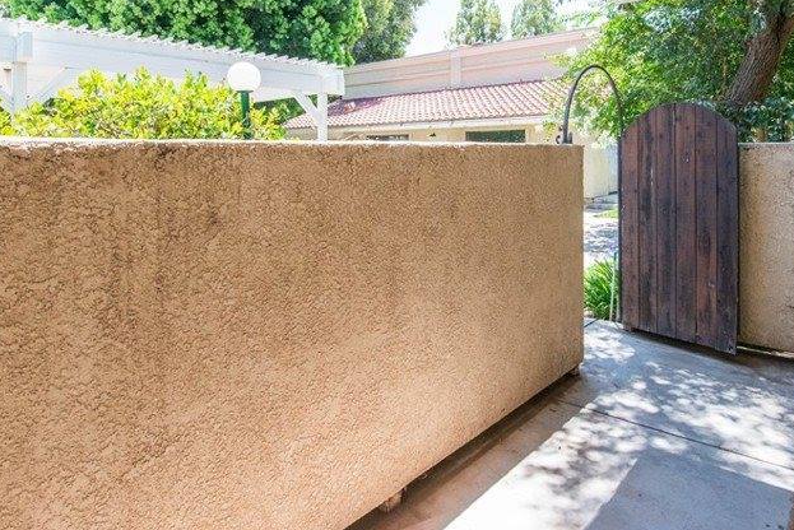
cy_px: 150
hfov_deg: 75.7
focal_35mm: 23
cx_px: 446
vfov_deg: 53.3
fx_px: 507
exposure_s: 1/1250
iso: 1250
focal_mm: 14
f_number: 6.3
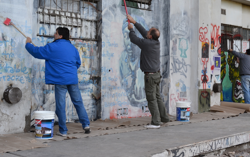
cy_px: 60
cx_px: 114
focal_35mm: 57
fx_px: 388
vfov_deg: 22.7
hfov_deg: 35.7
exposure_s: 1/80
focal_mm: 32
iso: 400
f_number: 8
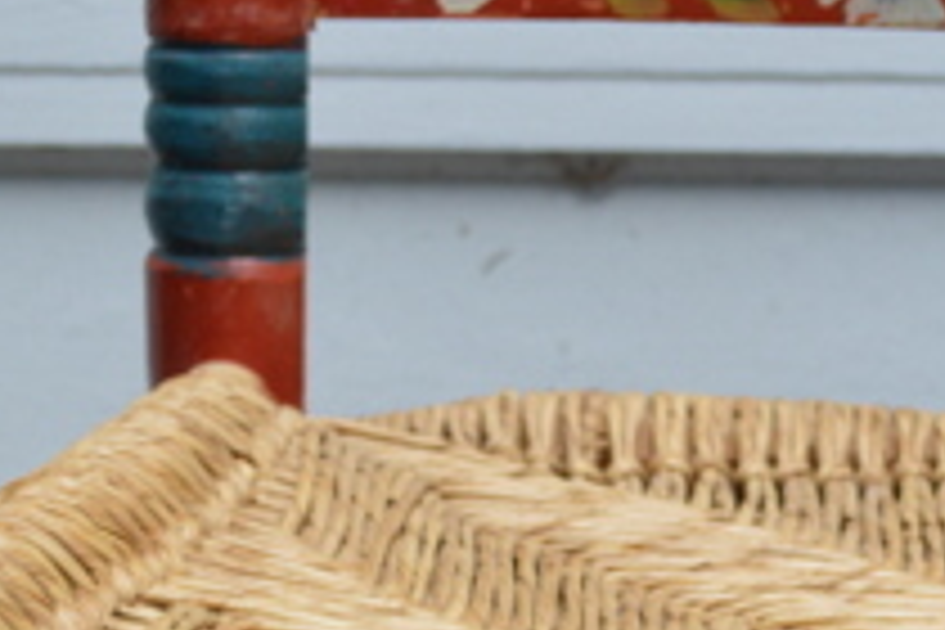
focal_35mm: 170
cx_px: 886
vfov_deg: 7.9
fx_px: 4462
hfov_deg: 12.0
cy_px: 1012
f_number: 5.6
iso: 360
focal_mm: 34
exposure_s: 1/125
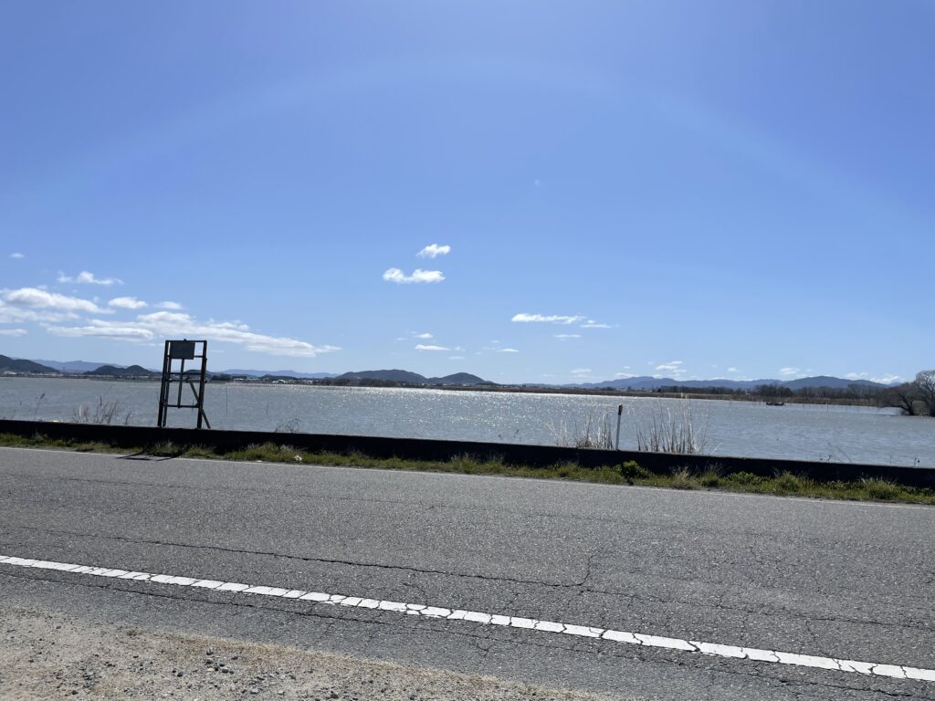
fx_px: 702
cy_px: 350
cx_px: 468
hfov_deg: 67.3
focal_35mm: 26
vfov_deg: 53.1
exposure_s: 1/8403
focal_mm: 4.2
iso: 32
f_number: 1.6
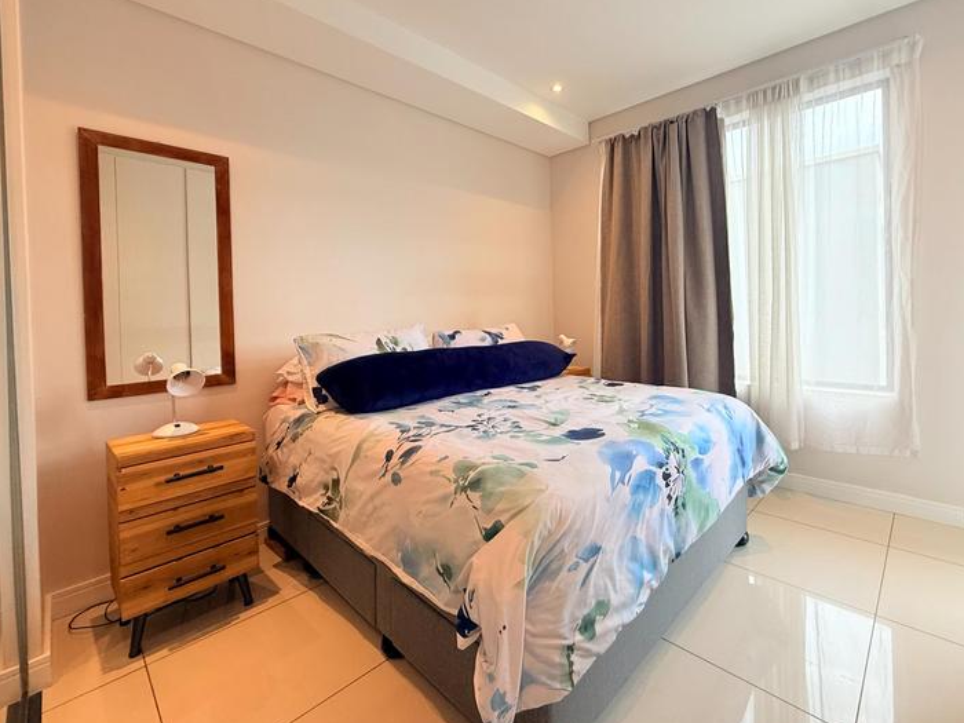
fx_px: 446
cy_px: 317
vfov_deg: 77.8
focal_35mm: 16
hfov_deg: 93.9
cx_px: 548
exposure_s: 1/100
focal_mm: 2.22
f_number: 2.2
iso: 125
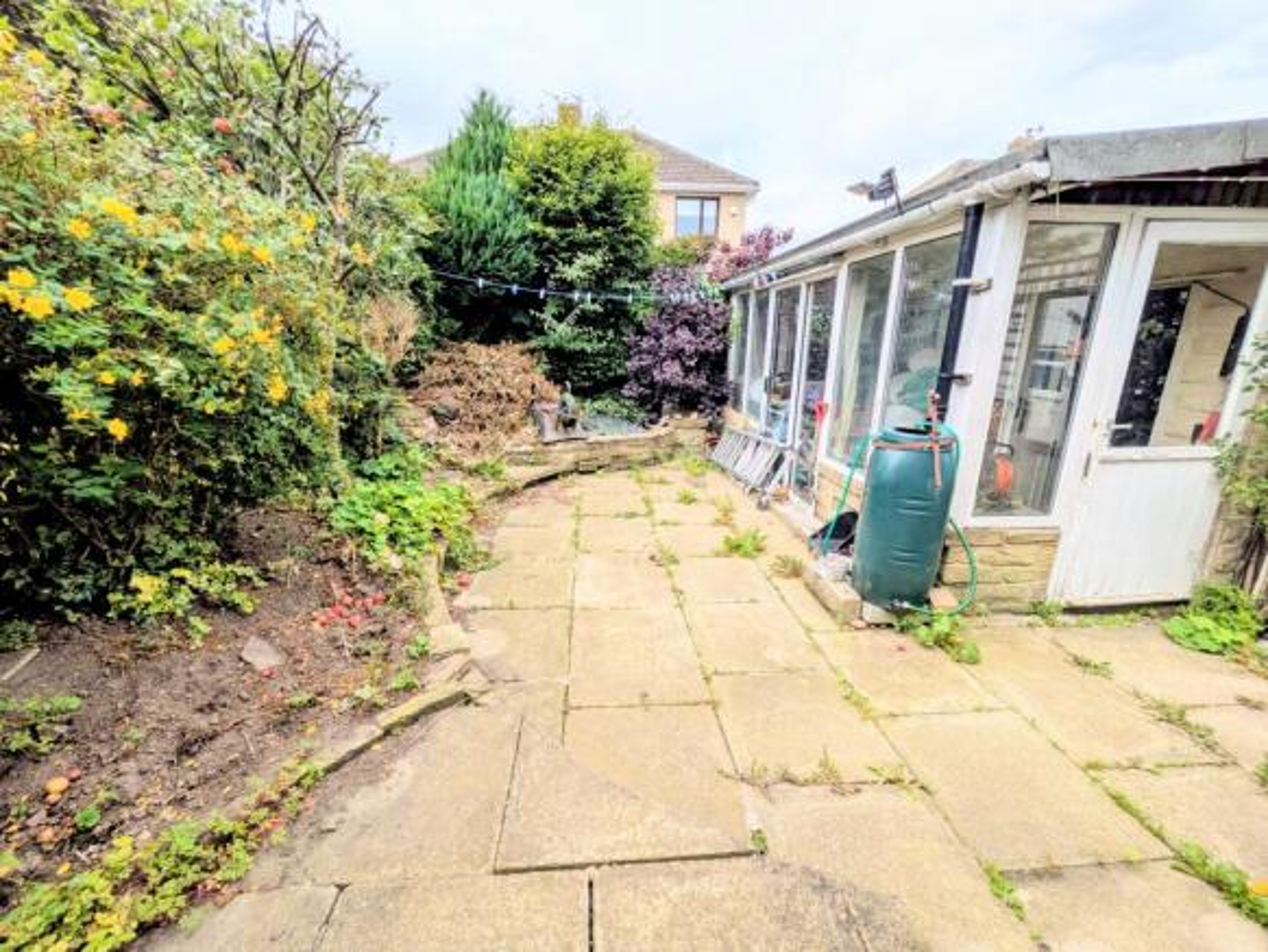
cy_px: 476
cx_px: 634
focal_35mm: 14
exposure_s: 1/1481
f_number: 2.2
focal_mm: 1.83
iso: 49
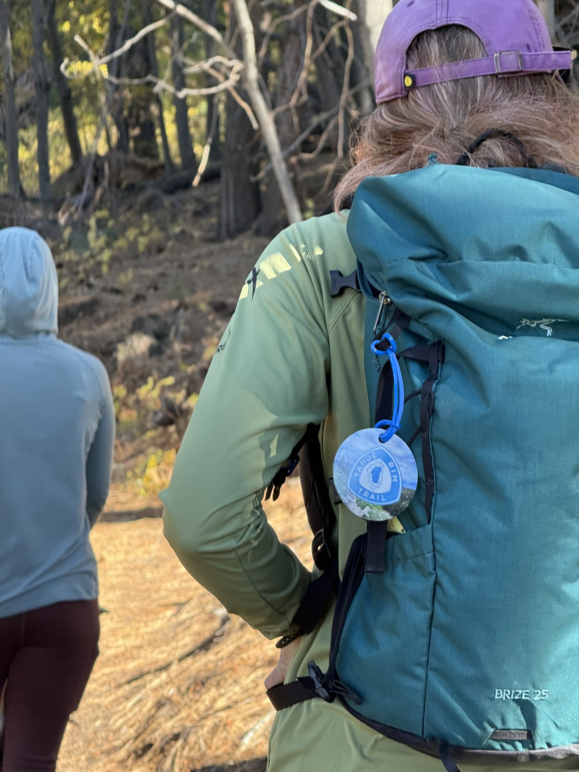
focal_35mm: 120
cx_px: 290
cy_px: 386
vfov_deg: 16.4
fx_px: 2676
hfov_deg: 12.3
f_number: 2.8
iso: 100
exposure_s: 1/99
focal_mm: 15.66
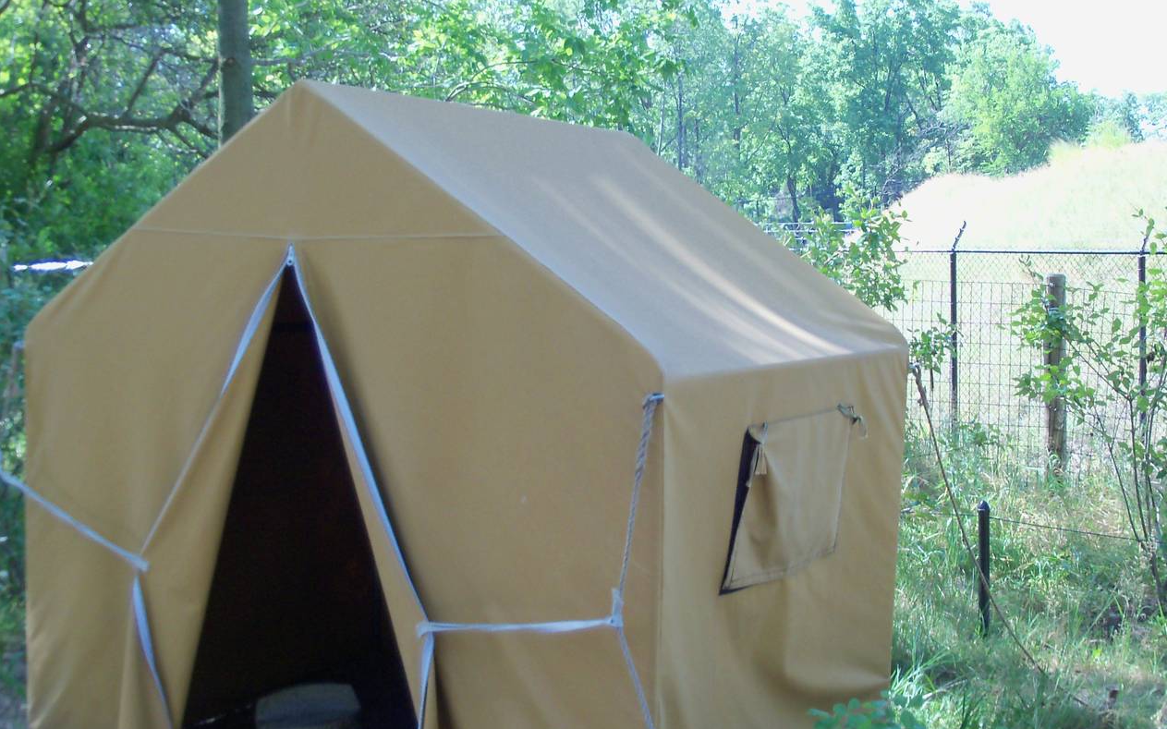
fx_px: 1495
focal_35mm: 47
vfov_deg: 27.4
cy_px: 435
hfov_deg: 42.6
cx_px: 650
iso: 80
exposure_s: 1/100
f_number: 3
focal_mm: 6.3
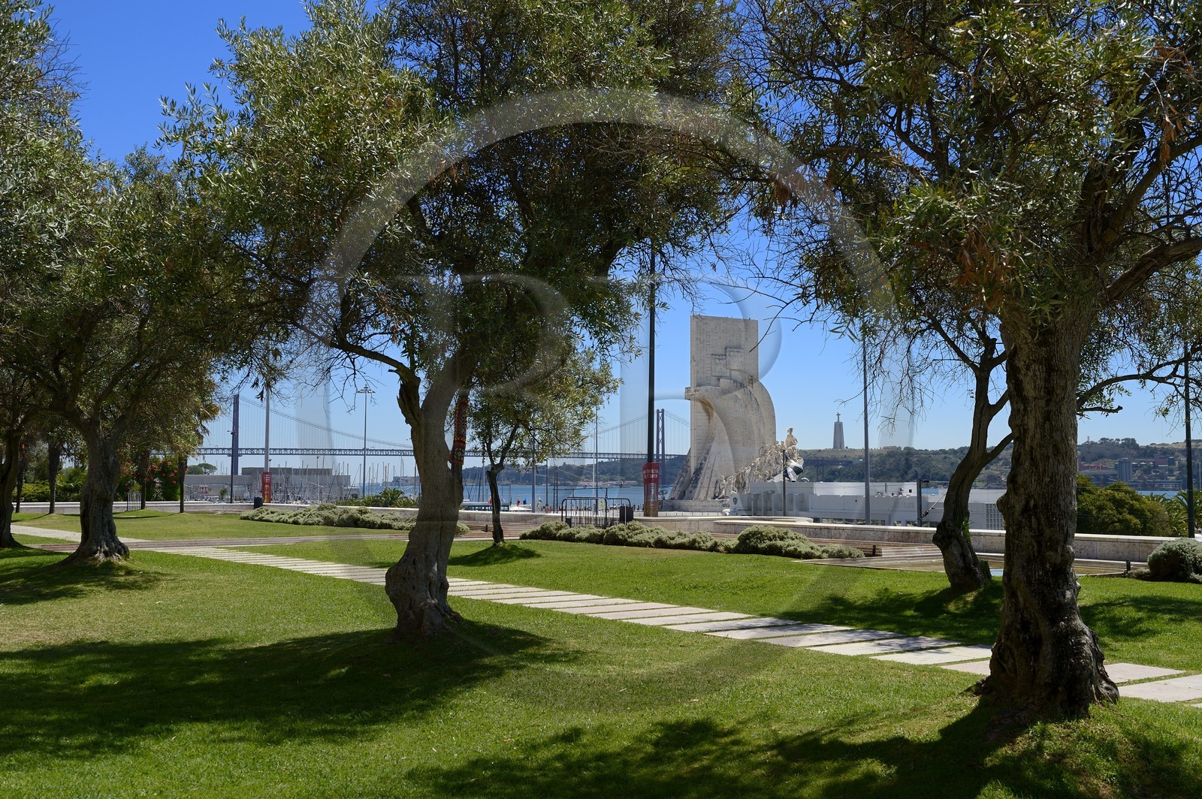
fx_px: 1268
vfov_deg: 35.0
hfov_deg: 50.7
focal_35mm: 38
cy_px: 400
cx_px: 601
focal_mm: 38
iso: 100
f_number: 10
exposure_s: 1/250
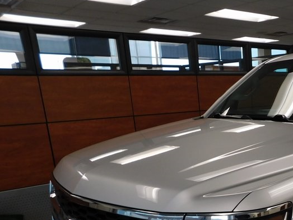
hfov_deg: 37.9
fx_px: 381
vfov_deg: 30.8
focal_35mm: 45
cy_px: 199
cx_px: 286
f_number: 3
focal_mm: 4
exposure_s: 1/30
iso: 125
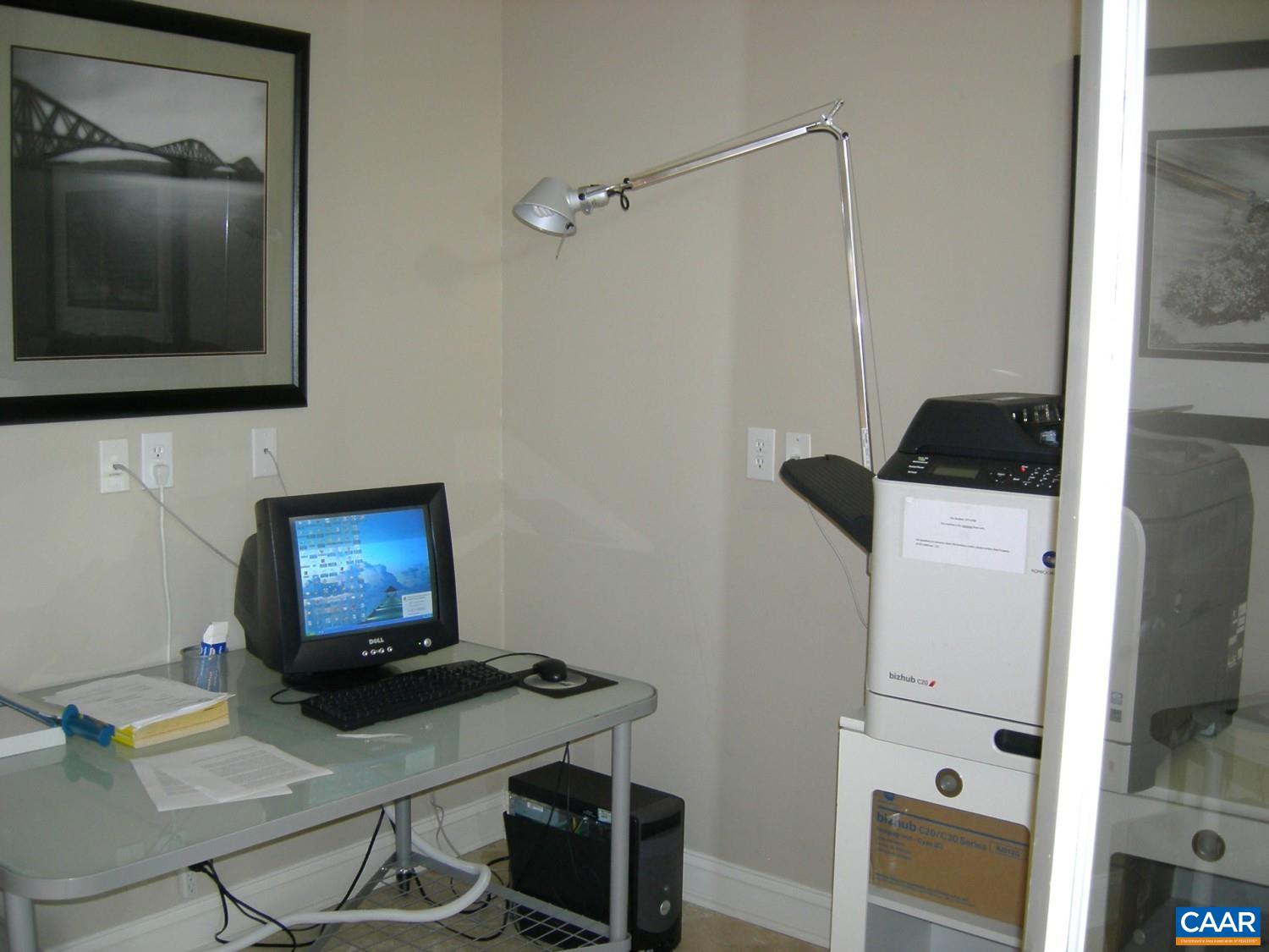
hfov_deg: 51.4
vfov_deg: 39.7
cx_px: 634
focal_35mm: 36
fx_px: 1320
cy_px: 476
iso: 64
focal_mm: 7.5
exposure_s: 1/60.1
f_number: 2.7
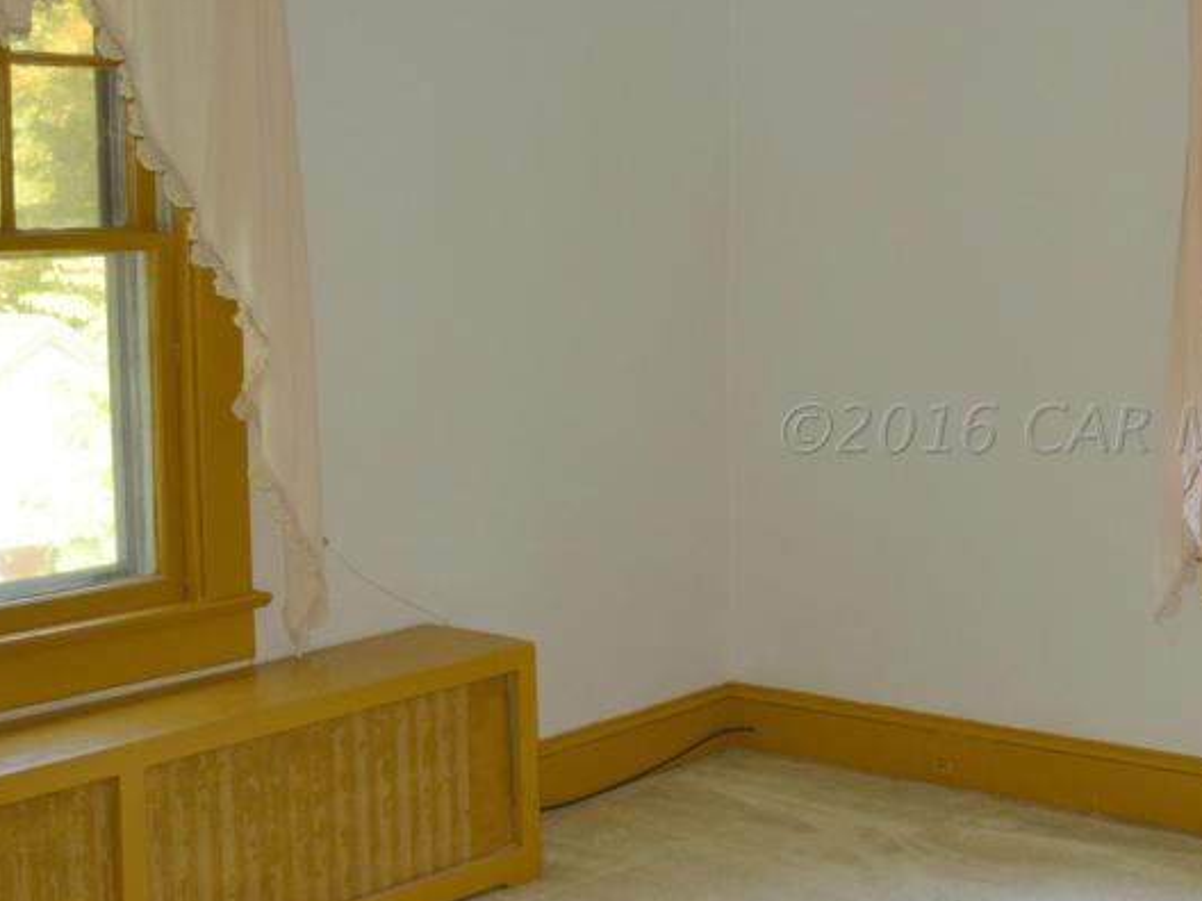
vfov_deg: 23.3
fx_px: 2188
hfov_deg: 29.7
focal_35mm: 63
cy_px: 428
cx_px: 1039
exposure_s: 1/125
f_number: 4
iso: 280
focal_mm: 20
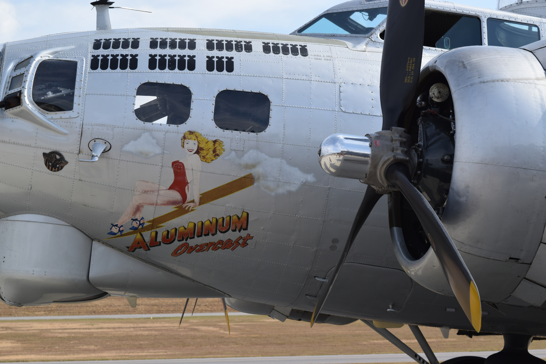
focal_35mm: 82
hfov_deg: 24.6
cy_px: 182
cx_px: 273
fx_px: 1251
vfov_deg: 16.6
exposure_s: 1/320
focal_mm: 55
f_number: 9
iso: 200
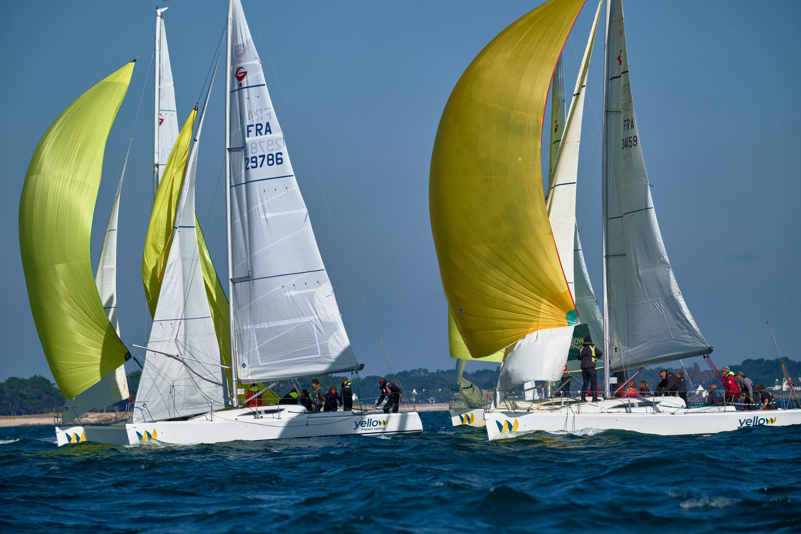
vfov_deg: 5.7
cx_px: 400
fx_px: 5340
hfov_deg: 8.6
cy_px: 267
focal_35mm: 240
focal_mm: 240
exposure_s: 1/5000
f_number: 5.6
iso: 200
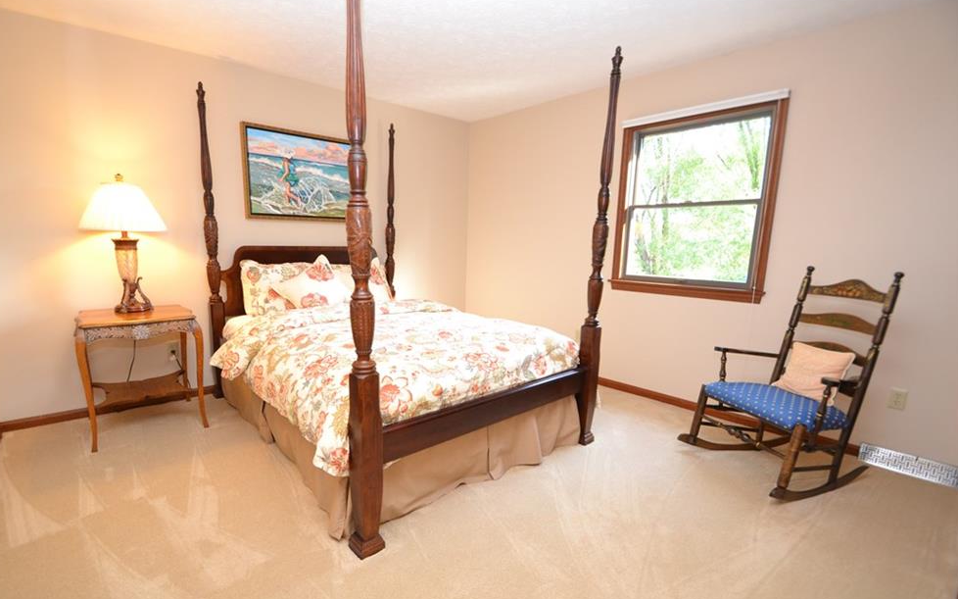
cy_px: 312
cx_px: 462
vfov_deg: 71.2
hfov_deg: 97.8
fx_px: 418
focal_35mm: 16
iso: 720
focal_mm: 10
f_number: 3.5
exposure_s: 1/60
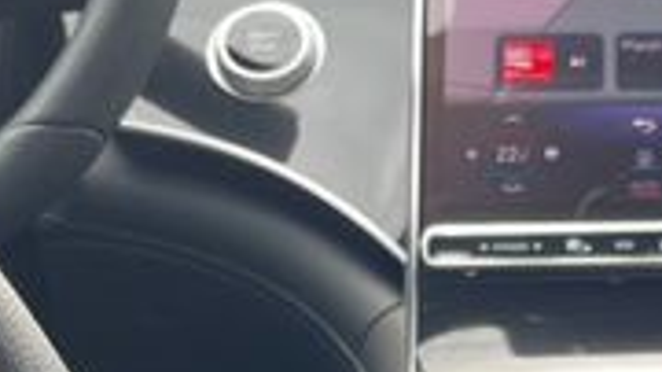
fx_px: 2824
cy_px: 921
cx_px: 662
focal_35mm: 161
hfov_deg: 13.2
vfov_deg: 7.1
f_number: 1.6
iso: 32
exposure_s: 1/130
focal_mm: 5.1
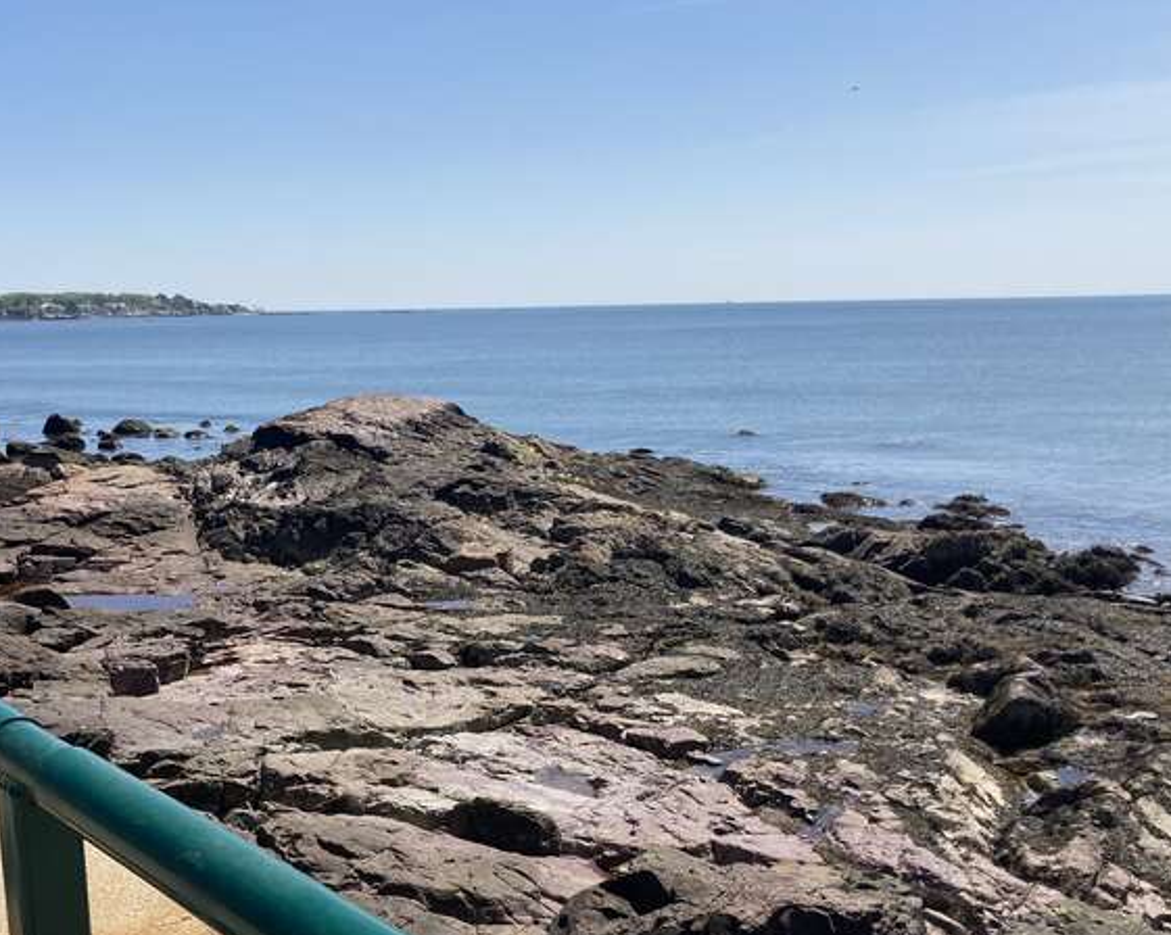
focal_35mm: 39
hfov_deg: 46.6
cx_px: 459
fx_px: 1351
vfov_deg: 37.9
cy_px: 607
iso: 20
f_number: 1.8
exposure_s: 1/2667
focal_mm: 3.99
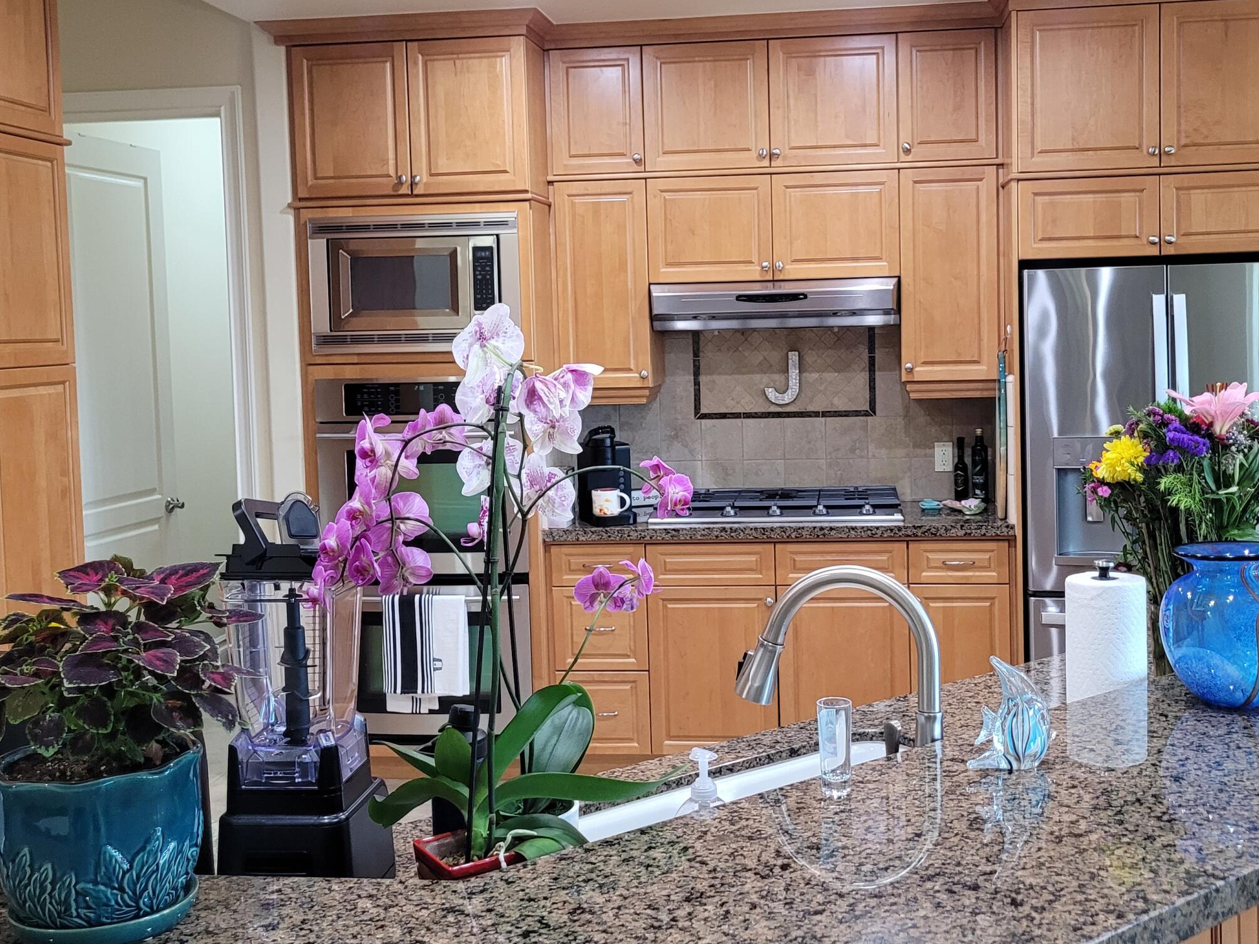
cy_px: 420
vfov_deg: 36.8
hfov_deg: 47.8
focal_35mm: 39
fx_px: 1418
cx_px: 691
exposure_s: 1/120
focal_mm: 5.4
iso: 320
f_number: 1.8
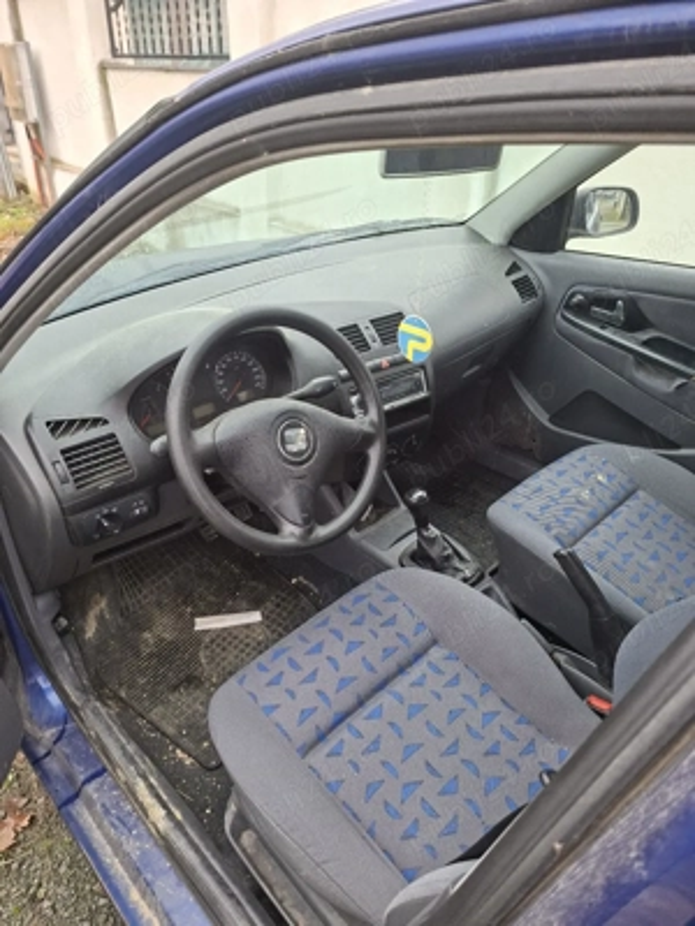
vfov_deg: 73.9
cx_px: 348
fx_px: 616
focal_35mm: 23
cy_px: 463
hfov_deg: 58.9
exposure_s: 1/100
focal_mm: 5.54
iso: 100
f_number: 1.8
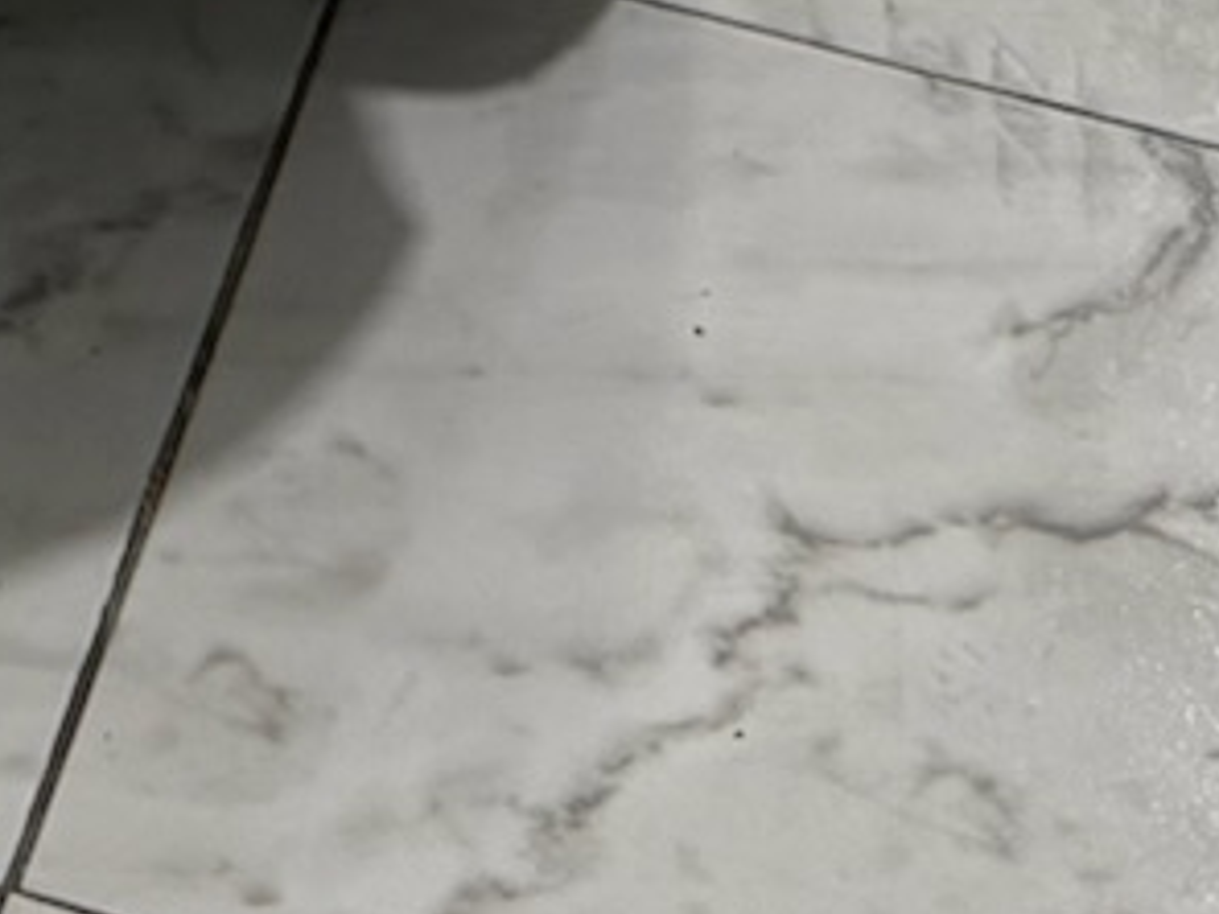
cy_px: -1766
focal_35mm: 166
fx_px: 5846
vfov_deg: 7.8
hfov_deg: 11.3
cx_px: -717
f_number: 1.78
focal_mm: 6.76
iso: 200
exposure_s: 1/61
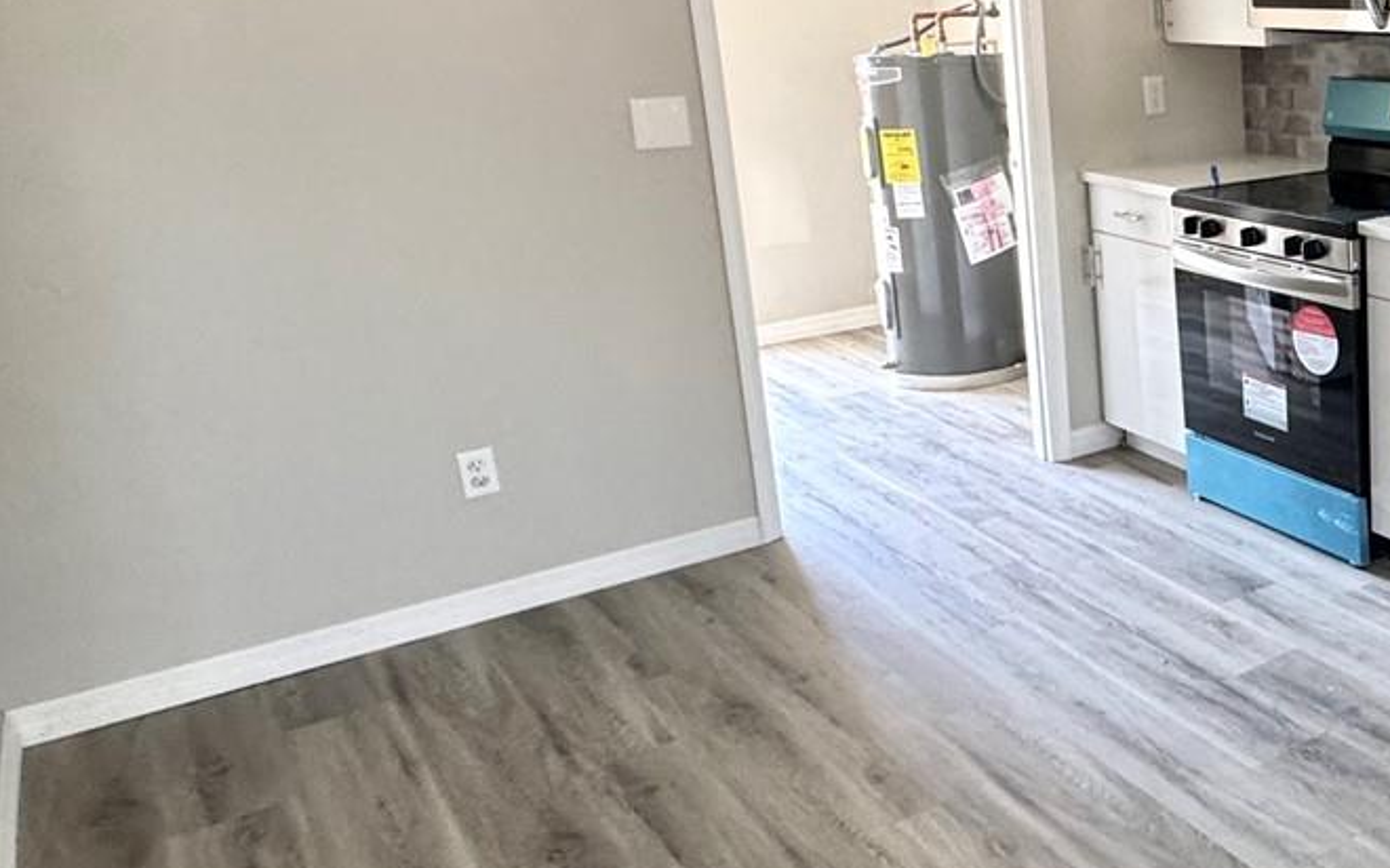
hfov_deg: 43.7
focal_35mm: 36
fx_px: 1363
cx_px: 1476
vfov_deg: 35.1
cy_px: 310
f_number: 2.2
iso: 320
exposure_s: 1/99
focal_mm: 2.22
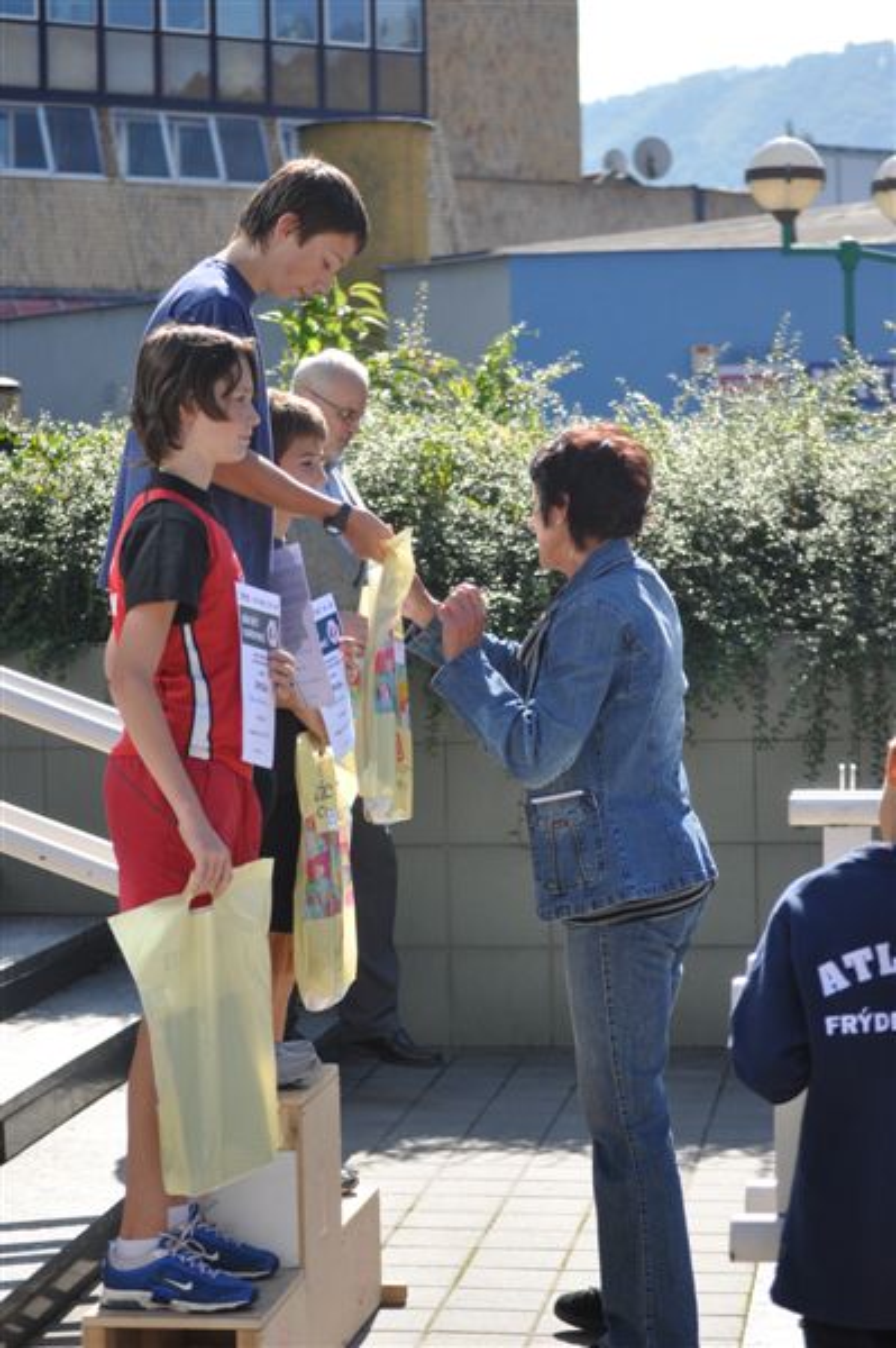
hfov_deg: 14.7
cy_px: 674
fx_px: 3478
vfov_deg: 21.9
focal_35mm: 93
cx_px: 448
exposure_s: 1/1250
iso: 400
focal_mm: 62
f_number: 5
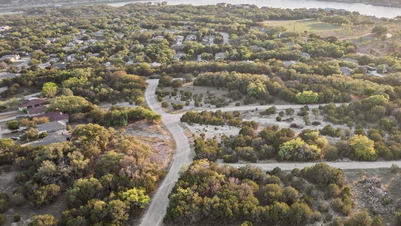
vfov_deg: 31.7
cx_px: 275
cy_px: 156
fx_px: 393
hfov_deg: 52.7
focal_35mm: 37
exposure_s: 1/15
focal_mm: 12.29
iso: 310
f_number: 2.8
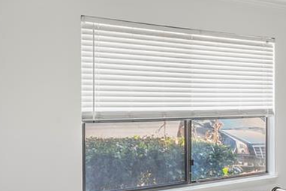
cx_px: 339
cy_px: 97
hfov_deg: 32.5
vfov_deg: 26.5
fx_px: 405
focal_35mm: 51
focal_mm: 19
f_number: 8
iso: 400
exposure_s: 1/4
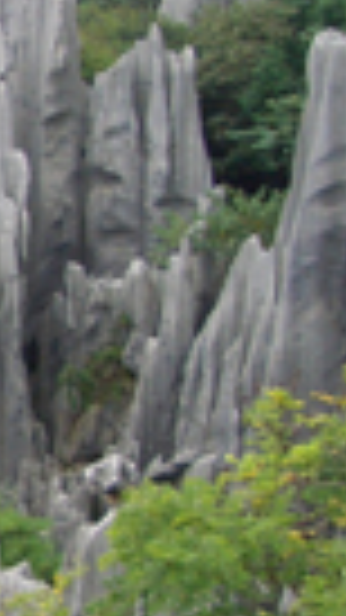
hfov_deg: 9.0
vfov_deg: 17.1
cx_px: -418
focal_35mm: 125
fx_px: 2040
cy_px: 387
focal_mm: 5.8
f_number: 2.6
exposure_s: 1/160
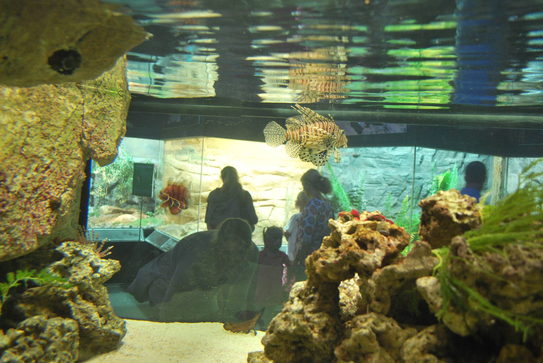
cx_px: 272
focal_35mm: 27
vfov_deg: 48.0
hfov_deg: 67.3
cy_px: 182
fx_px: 408
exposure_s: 1/15
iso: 400
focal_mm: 18
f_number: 3.5
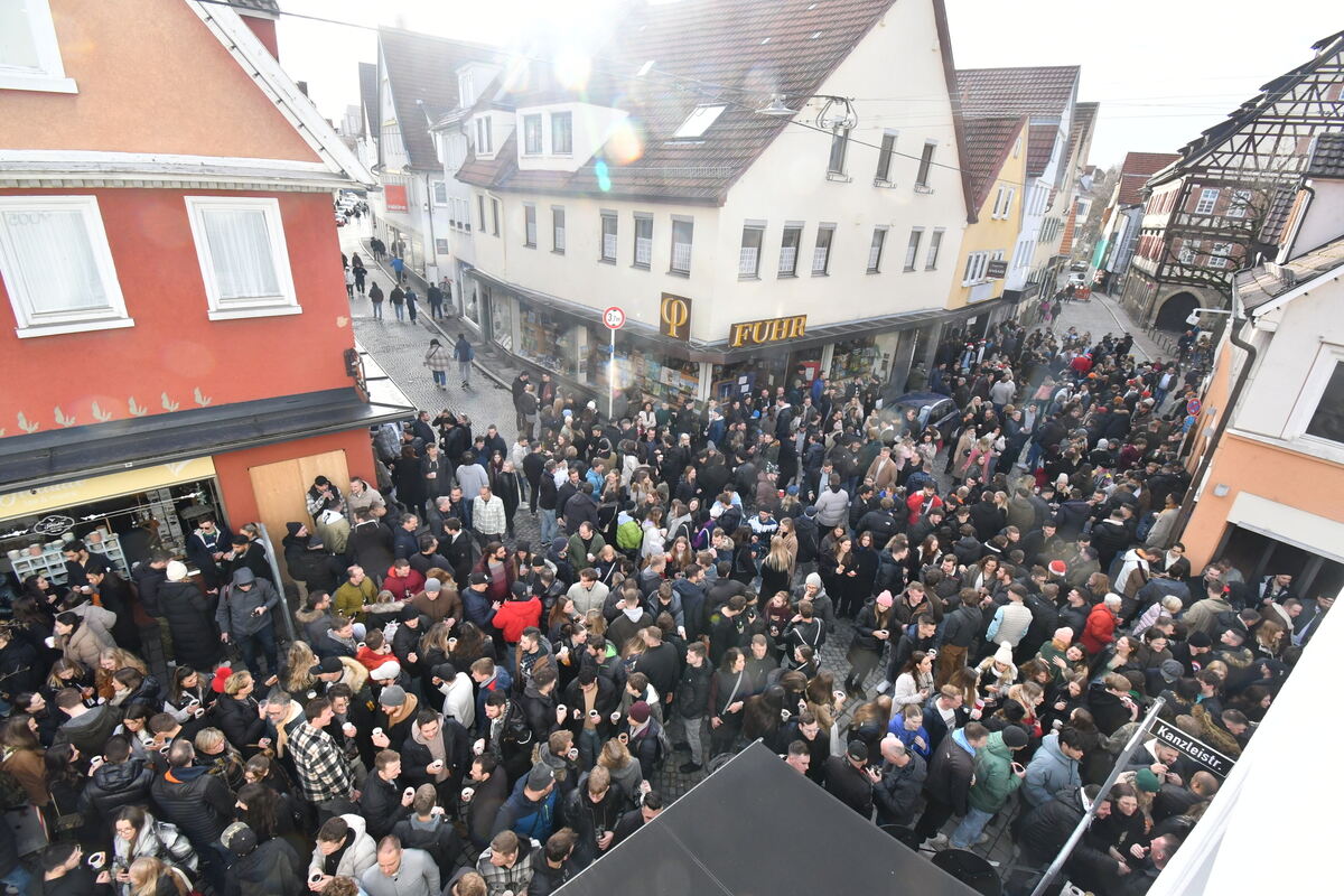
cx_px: 672
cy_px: 448
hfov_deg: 100.4
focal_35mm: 15
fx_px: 560
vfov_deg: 77.3
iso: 1250
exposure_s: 1/400
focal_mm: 10
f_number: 10
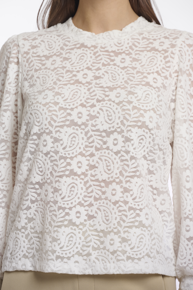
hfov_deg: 6.9
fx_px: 1608
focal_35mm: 200
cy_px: 145
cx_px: 96
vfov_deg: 10.3
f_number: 8
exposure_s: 1/200
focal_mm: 200
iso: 125
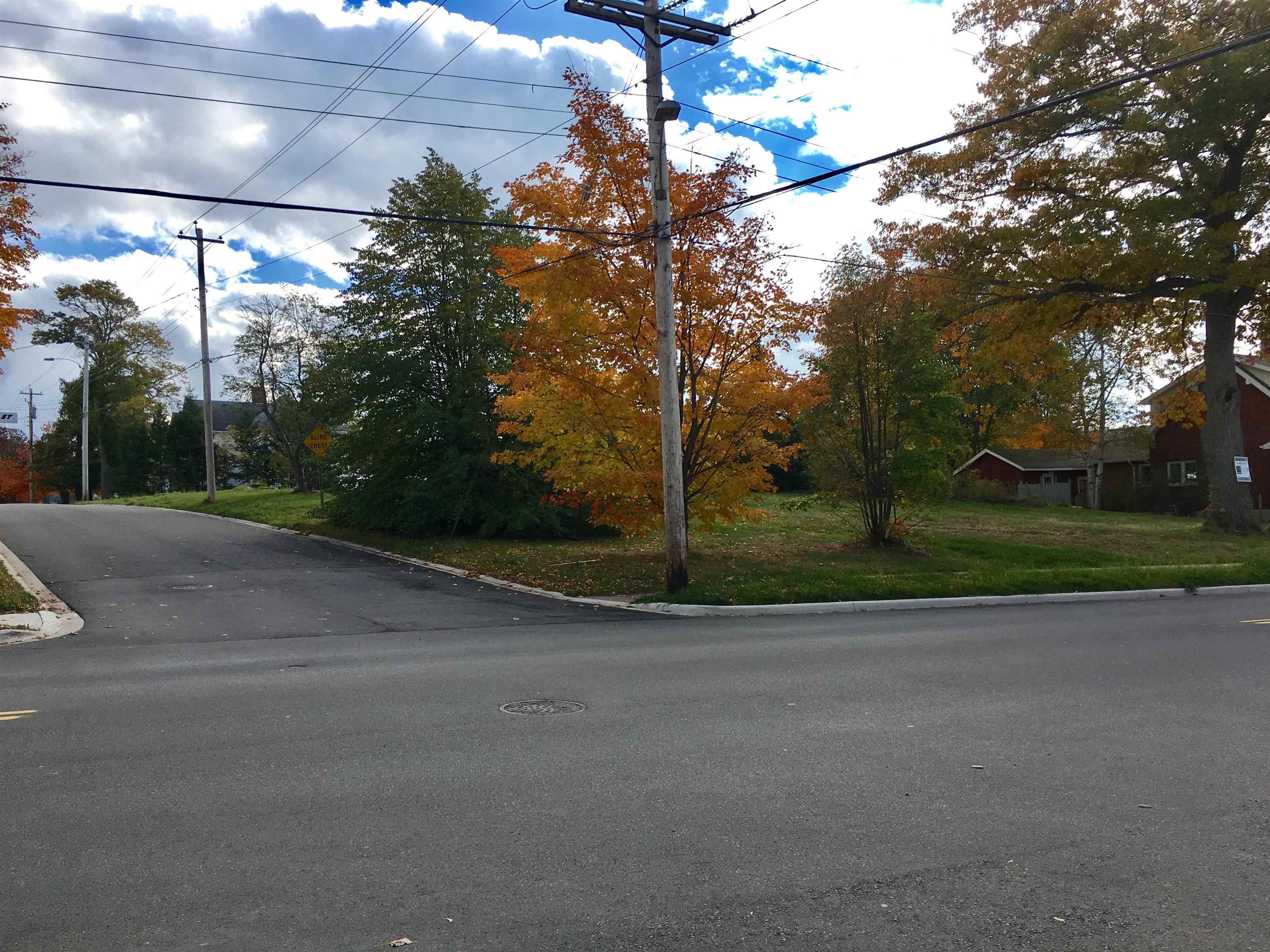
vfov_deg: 48.2
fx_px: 1064
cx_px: 635
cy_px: 476
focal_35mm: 29
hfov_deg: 61.7
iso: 25
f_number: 2.2
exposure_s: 1/1261
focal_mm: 4.15
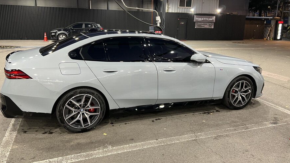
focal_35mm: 29
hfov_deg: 66.1
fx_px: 223
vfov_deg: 40.1
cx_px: 145
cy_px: 69
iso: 200
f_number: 1.5
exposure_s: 1/60
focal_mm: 5.7
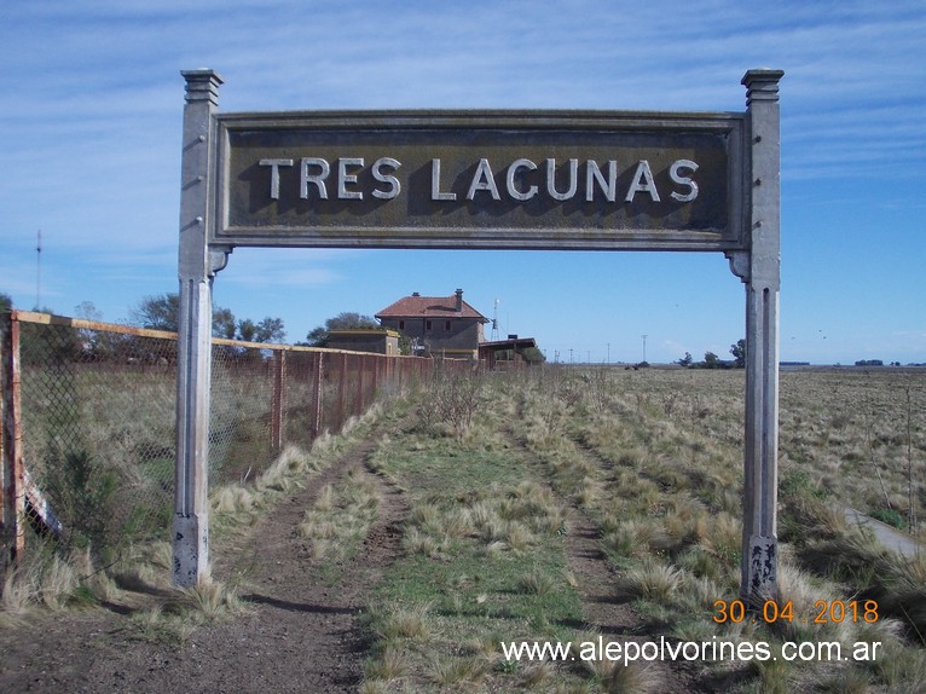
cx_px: 463
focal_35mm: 38
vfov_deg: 37.7
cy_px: 347
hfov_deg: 49.0
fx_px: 1016
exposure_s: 1/320
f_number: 6.2
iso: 80
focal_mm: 5.3
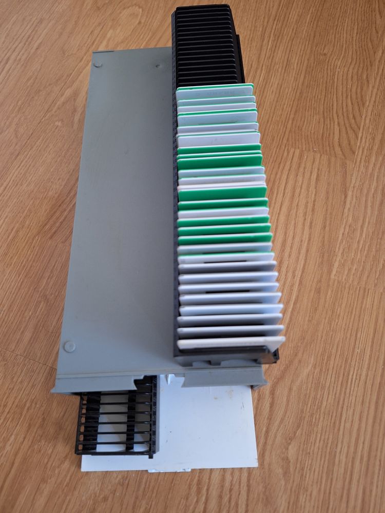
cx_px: 192
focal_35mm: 23
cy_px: 256
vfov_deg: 73.9
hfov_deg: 58.9
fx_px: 341
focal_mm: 5.54
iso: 320
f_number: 1.8
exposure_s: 1/25
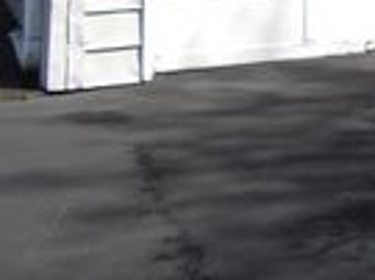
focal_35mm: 89
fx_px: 963
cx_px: 650
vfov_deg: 15.0
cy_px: -176
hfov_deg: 18.1
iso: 100
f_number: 4.1
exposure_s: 1/466
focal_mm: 4.3
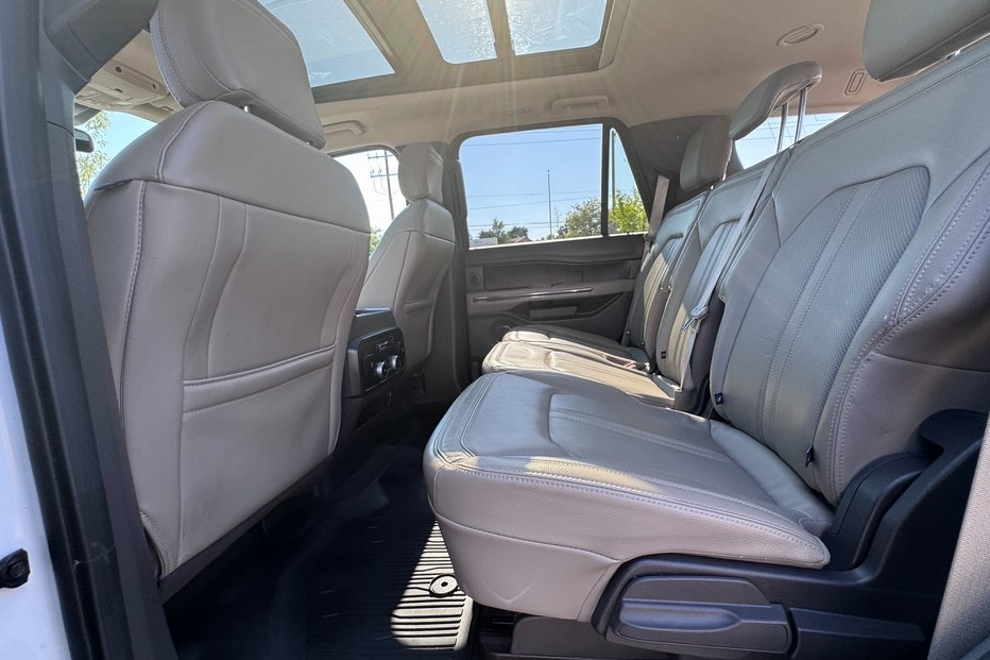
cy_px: 353
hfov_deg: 96.7
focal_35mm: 16
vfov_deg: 73.6
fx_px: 440
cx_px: 505
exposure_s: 1/104
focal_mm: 2.22
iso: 40
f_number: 2.2
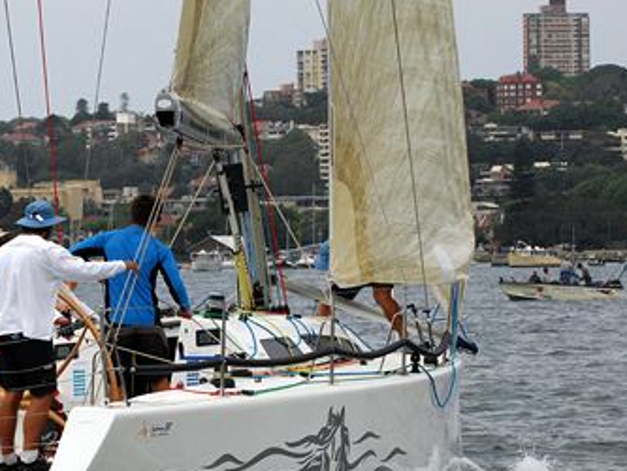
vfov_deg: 5.4
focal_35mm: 273
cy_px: 344
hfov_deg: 7.2
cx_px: 130
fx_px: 4944
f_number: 8
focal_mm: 105
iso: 400
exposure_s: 1/1000
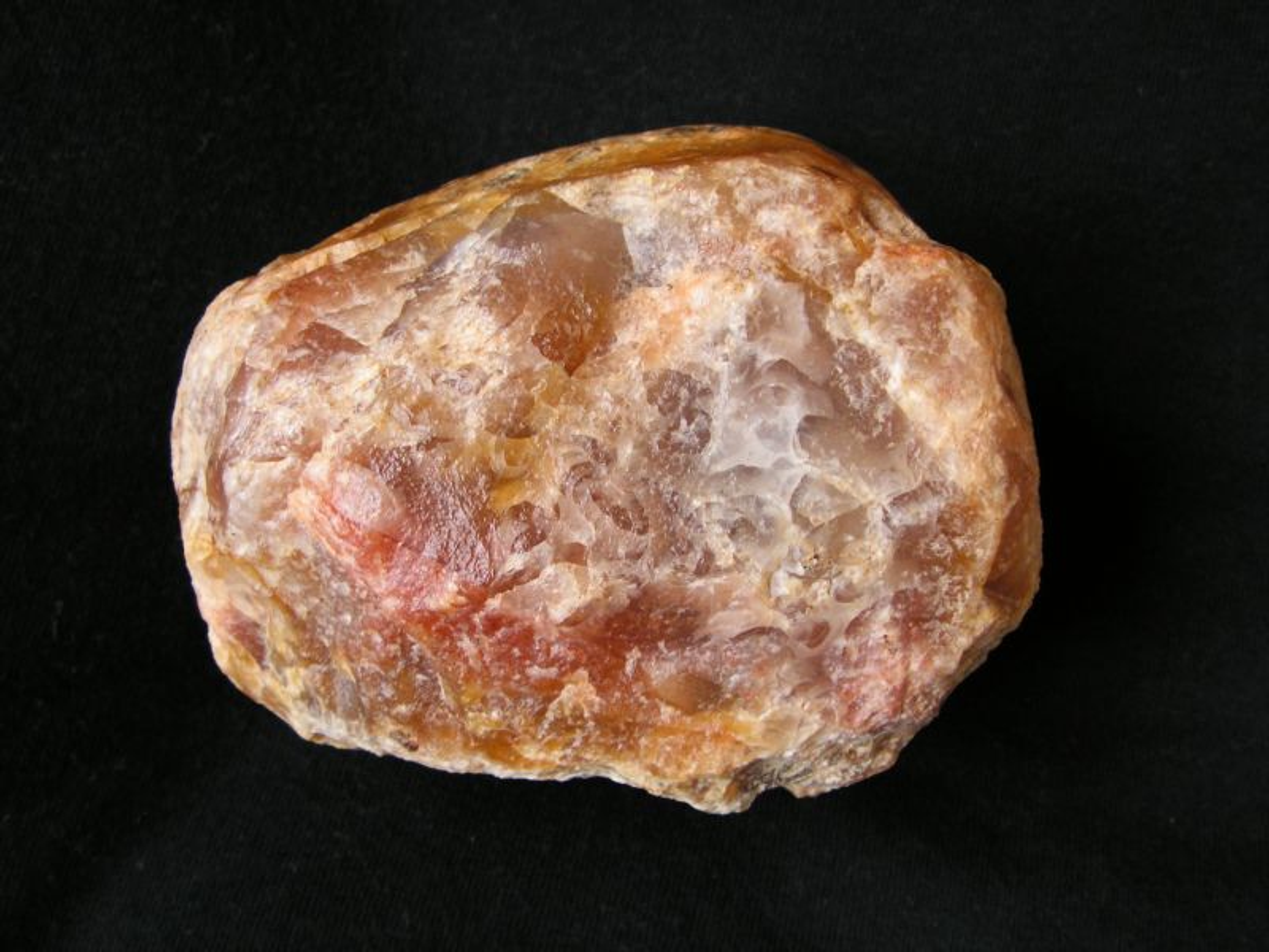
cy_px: 476
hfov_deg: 51.4
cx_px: 634
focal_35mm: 36
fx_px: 1320
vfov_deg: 39.7
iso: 80
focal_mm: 6
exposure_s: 1/40
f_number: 3.2
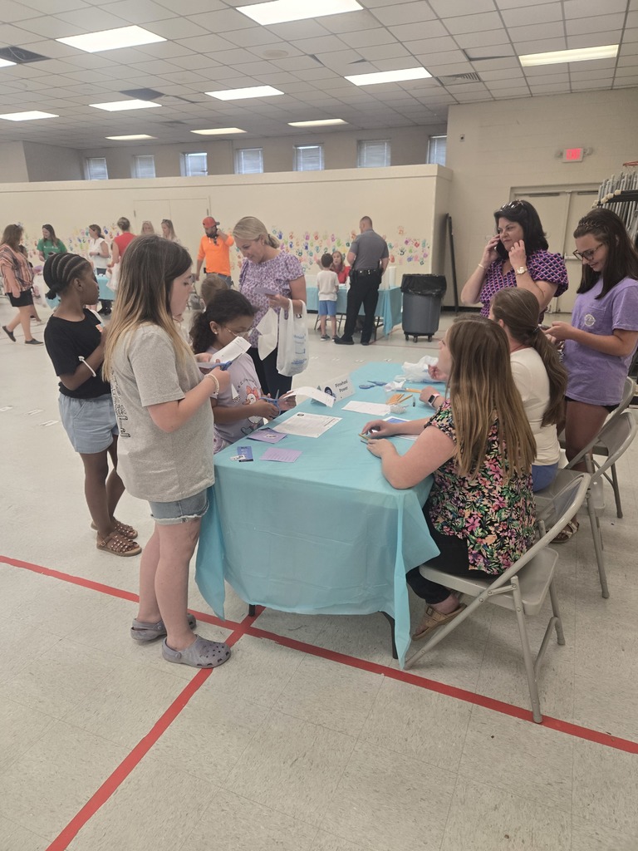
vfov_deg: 73.9
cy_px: 426
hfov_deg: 58.9
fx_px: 565
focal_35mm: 23
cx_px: 319
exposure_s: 1/180
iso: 125
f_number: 1.8
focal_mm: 5.4
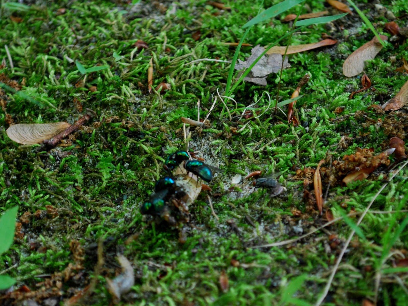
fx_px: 1482
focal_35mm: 126
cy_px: 210
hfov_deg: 15.7
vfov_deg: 11.8
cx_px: 191
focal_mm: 55
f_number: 5.6
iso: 360
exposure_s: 1/30
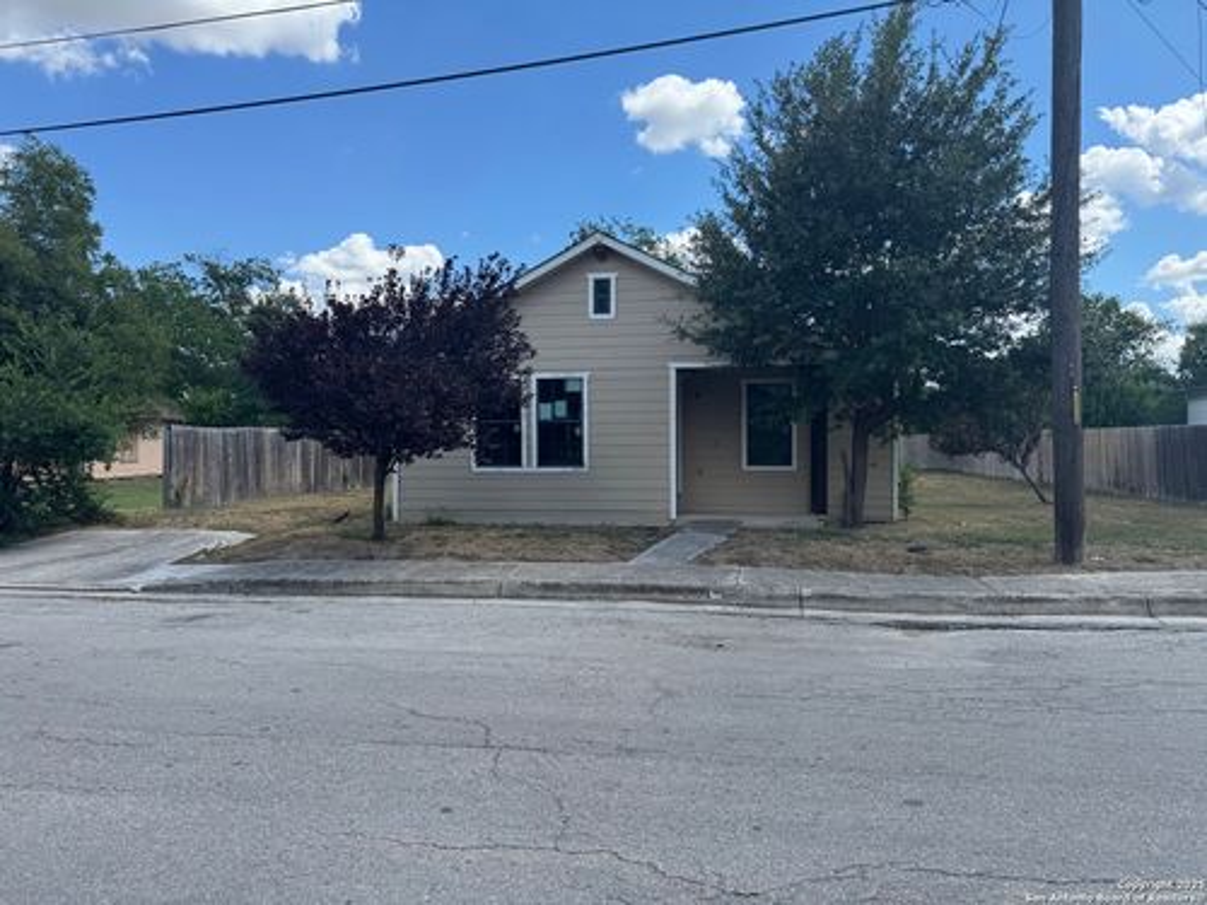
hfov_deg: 71.6
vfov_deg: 56.8
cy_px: 452
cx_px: 604
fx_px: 837
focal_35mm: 24
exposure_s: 1/2252
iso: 80
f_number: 1.78
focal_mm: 6.76
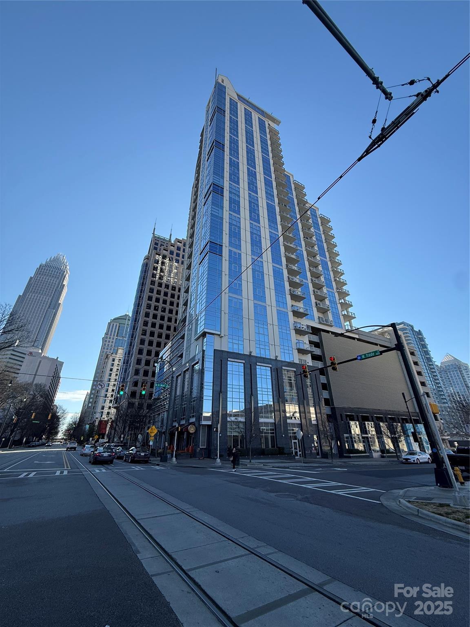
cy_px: 314
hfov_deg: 85.7
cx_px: 235
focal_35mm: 14
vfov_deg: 102.1
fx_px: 253
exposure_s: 1/853
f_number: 2.2
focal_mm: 2.22
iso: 50
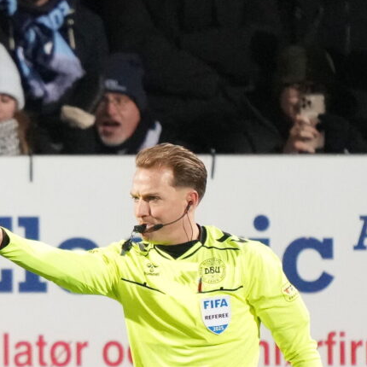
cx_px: -15
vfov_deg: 2.2
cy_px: 258
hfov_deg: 2.2
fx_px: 9716
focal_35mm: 810
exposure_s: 1/1600
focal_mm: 400
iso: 6400
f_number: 2.8
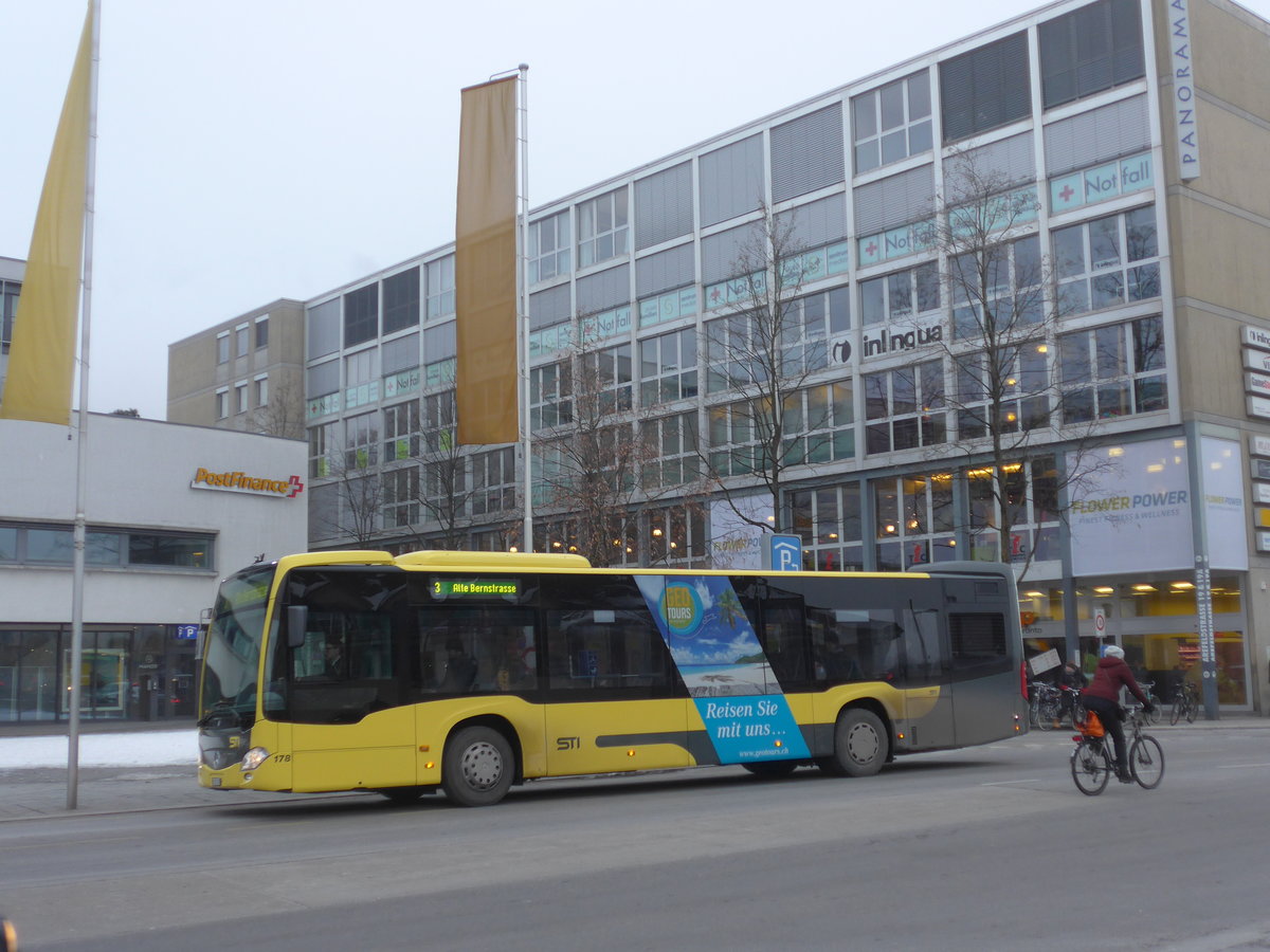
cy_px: 476
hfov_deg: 45.8
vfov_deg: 35.1
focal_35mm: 41
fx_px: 1504
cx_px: 635
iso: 160
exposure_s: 1/250
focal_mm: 8.4
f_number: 2.6
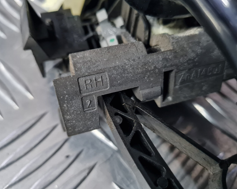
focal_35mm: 28
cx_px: 108
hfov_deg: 62.1
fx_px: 196
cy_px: 94
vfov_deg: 51.5
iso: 800
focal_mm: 5.4
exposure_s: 1/25
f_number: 1.8
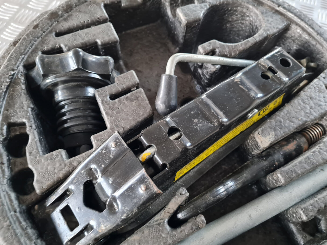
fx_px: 246
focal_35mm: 26
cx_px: 164
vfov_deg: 53.1
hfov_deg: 67.3
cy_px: 122
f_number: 1.8
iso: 640
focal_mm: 5.4
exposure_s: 1/25
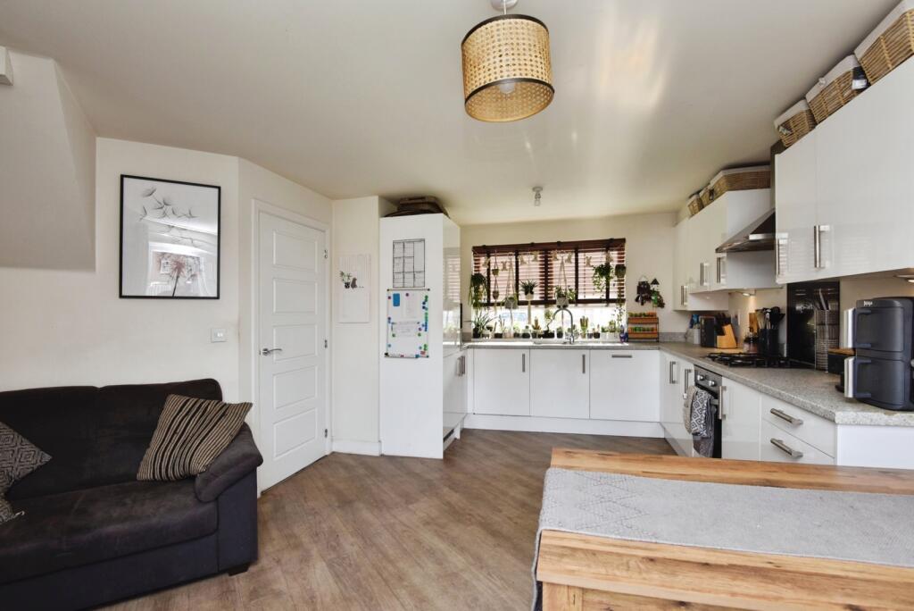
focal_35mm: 16
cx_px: 457
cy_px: 306
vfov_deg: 73.8
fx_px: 406
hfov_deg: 96.7
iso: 400
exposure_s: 1/100
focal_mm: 16
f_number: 7.1
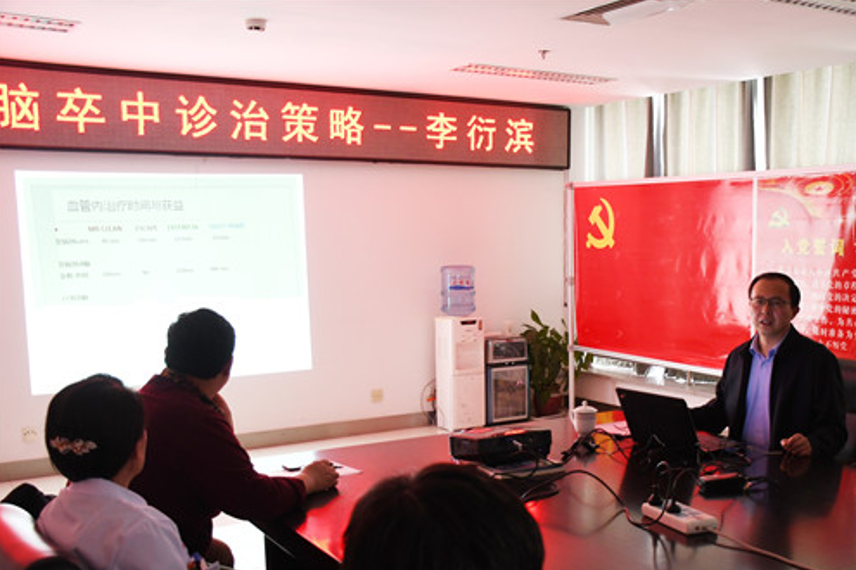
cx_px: 549
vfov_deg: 31.0
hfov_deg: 44.9
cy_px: 368
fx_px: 1022
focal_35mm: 43
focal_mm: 22
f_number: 3.5
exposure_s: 1/30
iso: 1000
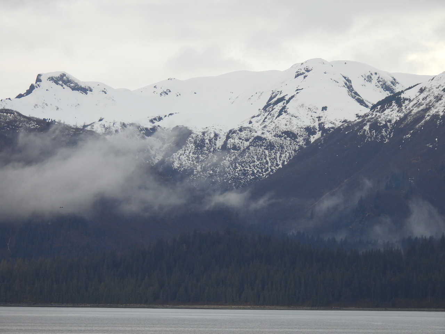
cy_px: 167
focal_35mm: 320
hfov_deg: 6.2
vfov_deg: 4.6
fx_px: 4114
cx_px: 222
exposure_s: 1/320
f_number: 5
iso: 100
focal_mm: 57.1
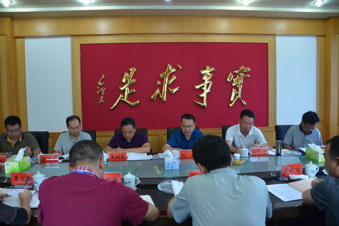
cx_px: 170
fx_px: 254
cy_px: 113
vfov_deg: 47.9
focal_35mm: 27
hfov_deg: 67.4
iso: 400
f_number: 4
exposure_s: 1/60
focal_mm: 18
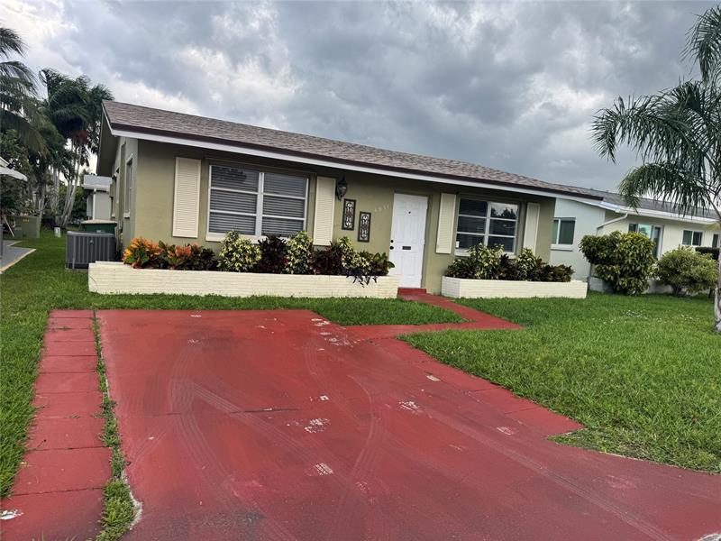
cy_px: 270
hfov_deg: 71.6
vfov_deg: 56.8
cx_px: 360
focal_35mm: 24
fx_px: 500
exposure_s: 1/832
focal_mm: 6.76
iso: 80
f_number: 1.78
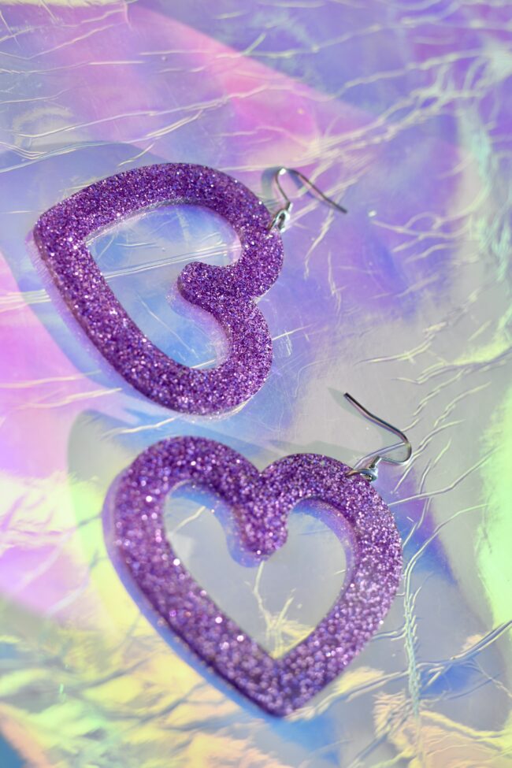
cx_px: 256
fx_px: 1109
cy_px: 384
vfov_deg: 38.2
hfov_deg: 26.0
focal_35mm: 52
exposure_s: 1/640
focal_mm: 35
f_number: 4.5
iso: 160
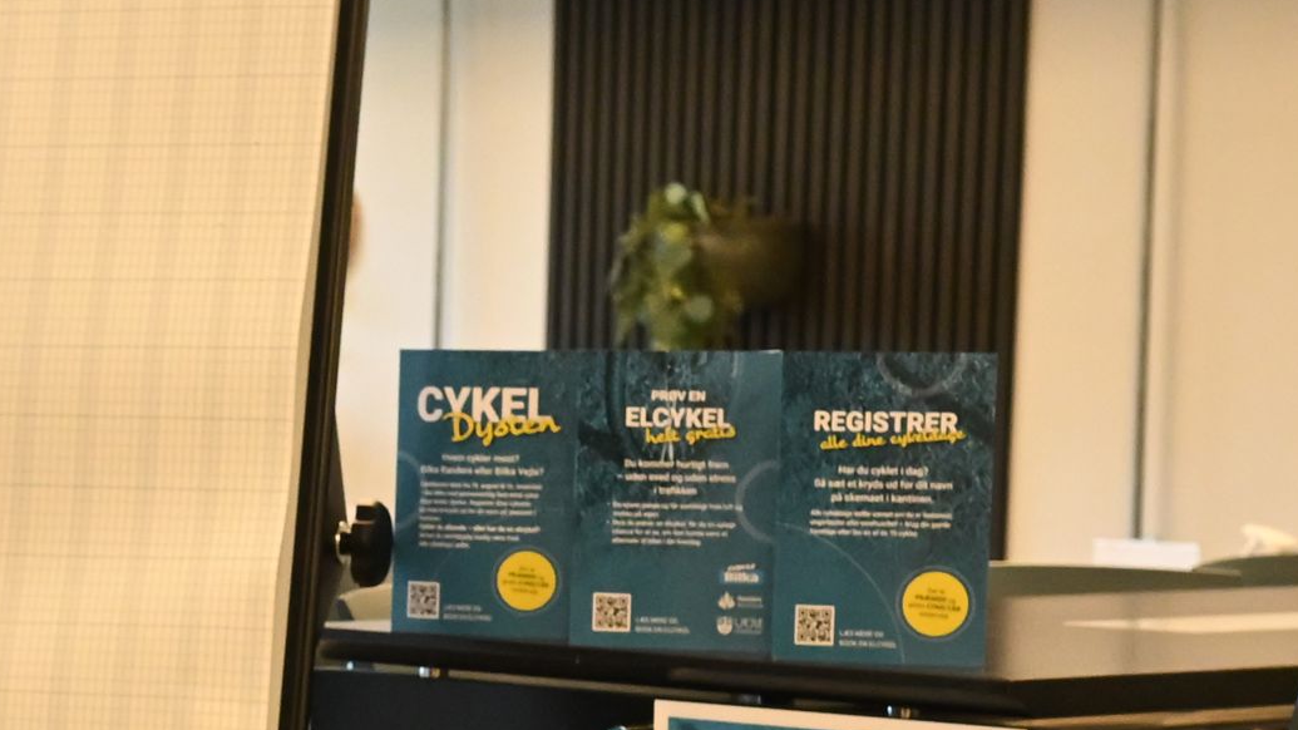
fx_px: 4680
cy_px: 754
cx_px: -393
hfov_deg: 15.1
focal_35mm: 136
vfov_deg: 8.9
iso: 5000
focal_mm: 35
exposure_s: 1/250
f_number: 5.6
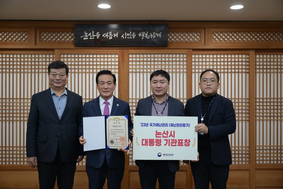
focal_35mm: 36
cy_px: 94
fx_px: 283
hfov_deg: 53.1
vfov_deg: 36.9
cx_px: 142
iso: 640
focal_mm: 36
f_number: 3.2
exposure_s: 1/200
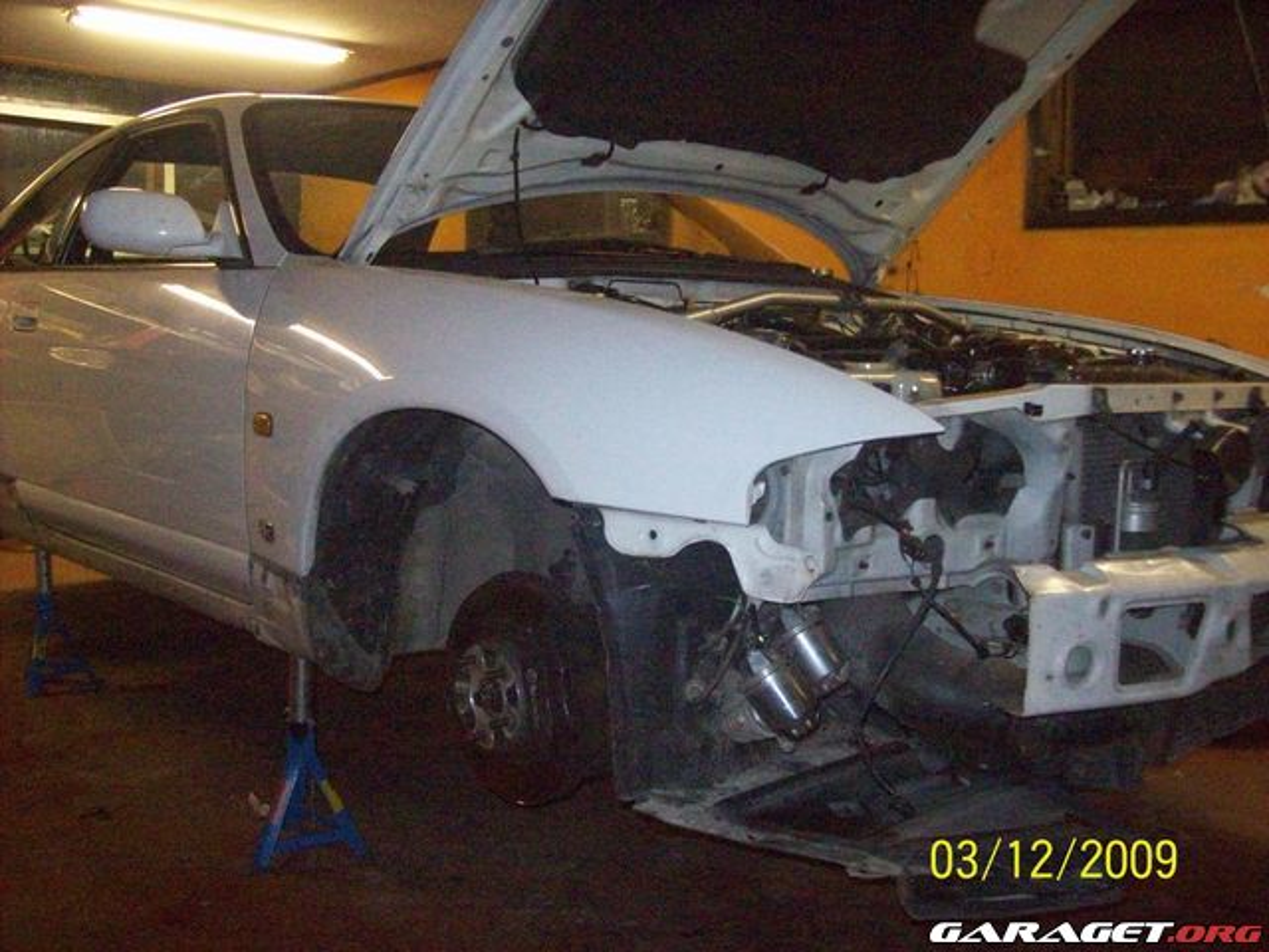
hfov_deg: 51.4
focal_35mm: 36
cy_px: 476
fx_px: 1320
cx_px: 634
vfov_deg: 39.7
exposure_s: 1/128
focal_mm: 6
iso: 800
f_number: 2.7
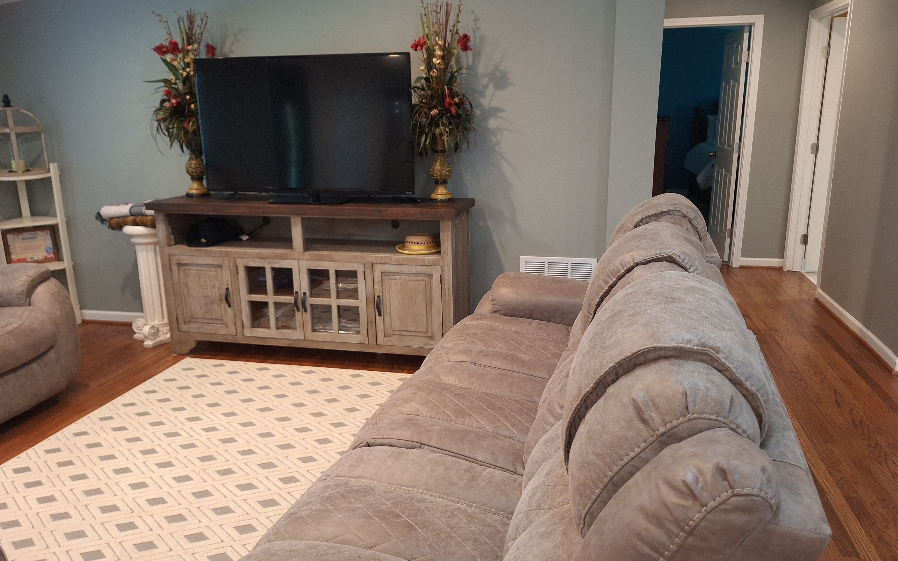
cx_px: 458
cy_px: 272
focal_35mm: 25
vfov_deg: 49.3
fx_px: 612
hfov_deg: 72.5
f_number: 1.8
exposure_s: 1/40
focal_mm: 5.54
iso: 200
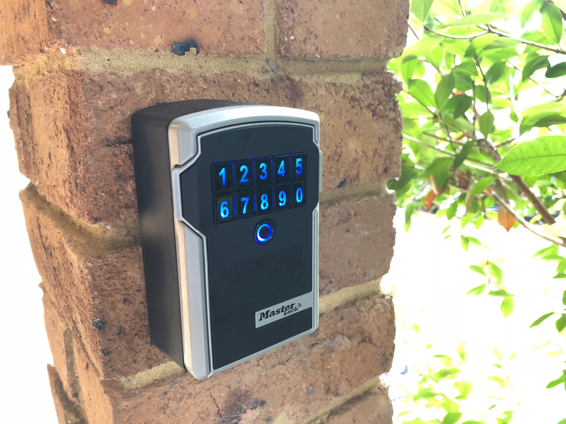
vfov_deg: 49.7
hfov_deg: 63.4
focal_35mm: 28
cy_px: 212
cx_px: 283
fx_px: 458
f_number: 1.8
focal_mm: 4
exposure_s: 1/17
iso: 64
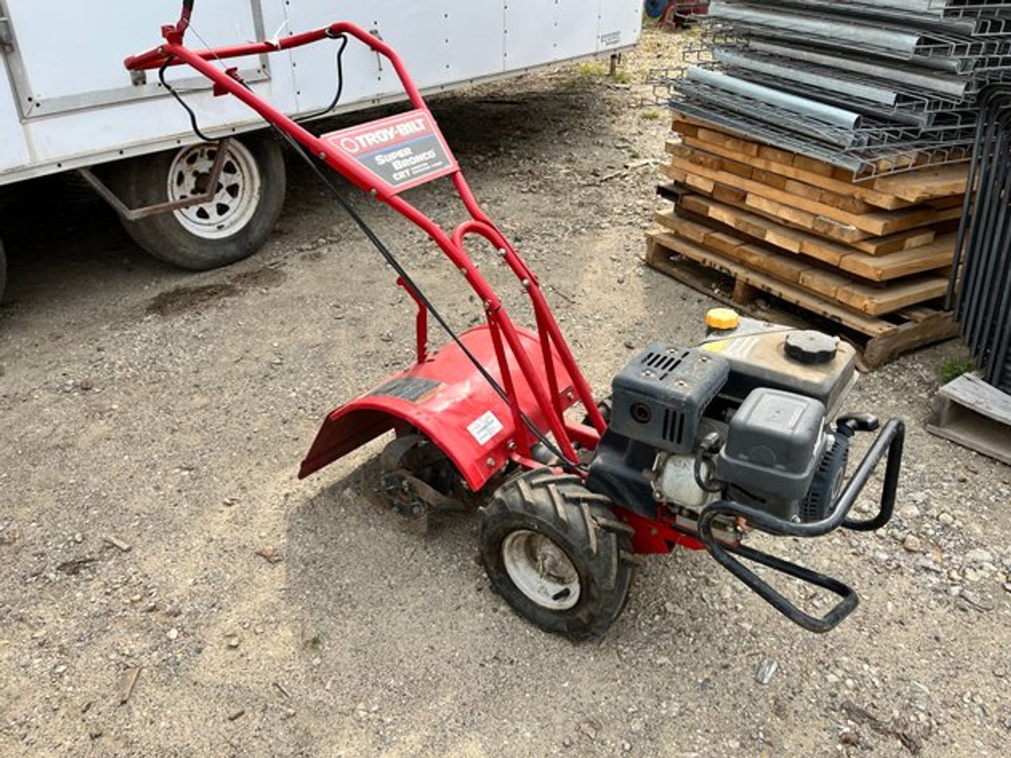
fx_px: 759
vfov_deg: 53.1
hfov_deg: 67.3
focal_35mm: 26
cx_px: 506
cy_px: 379
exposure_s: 1/1225
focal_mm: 5.1
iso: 50
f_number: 1.6
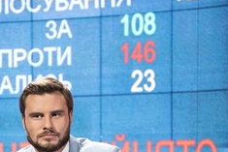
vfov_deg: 7.6
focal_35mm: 179
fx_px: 1134
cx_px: 43
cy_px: 188
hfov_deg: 11.4
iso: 2000
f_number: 2.8
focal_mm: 70
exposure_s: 1/100
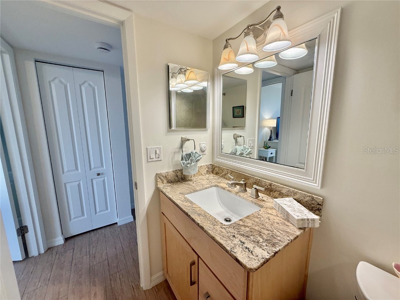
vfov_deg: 85.7
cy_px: 150
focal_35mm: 14
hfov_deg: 102.1
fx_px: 162
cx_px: 200
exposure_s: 1/120
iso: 80
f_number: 2.2
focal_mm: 2.22
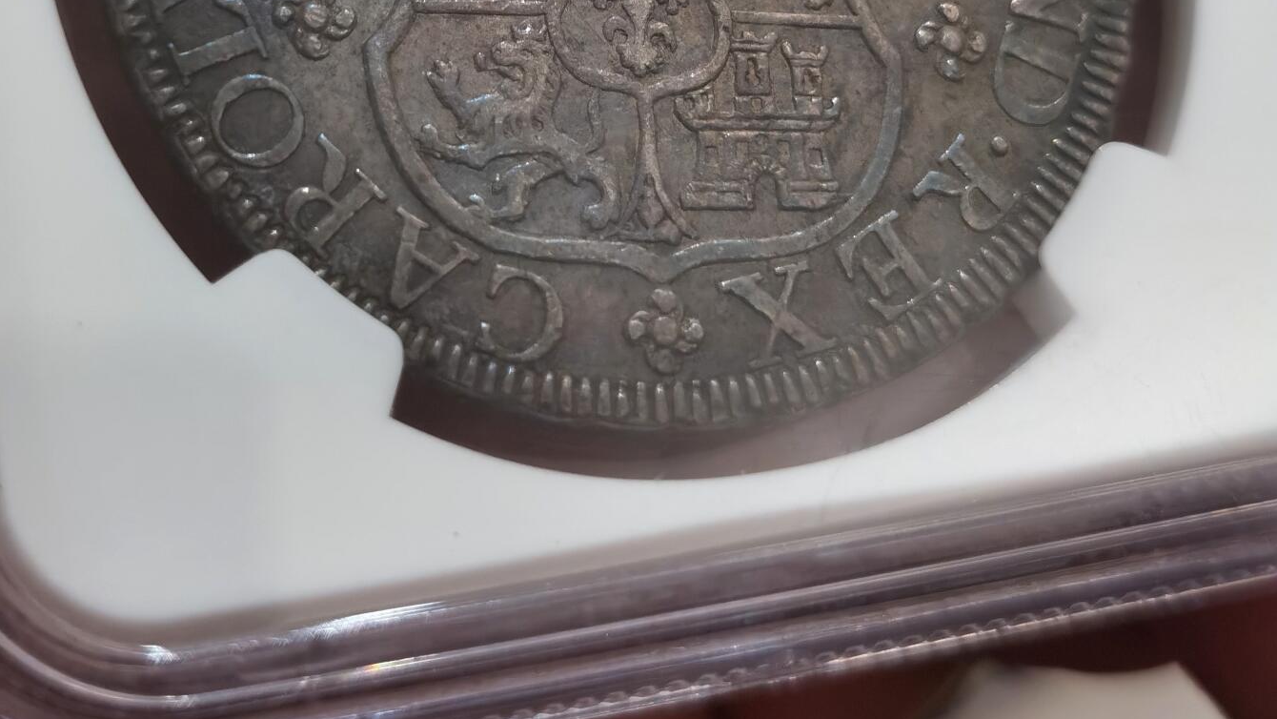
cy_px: -51
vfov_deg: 15.0
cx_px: 641
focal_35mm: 79
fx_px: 2675
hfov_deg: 26.8
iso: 160
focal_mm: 5.56
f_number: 16
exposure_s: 1/100
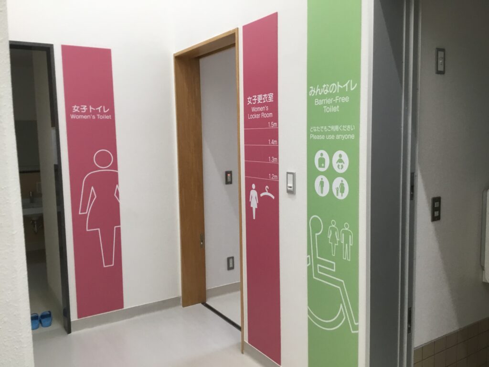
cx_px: 244
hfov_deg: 58.4
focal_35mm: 31
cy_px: 184
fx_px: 438
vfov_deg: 45.4
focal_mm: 3.3
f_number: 2.4
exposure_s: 1/30
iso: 40
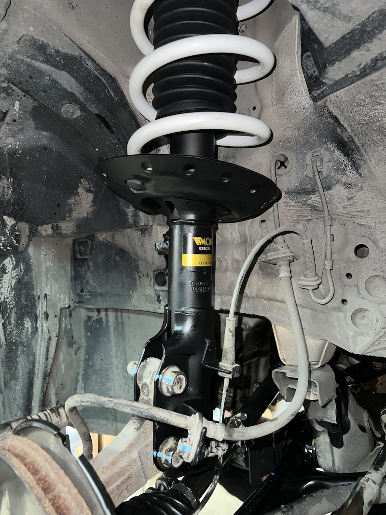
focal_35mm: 26
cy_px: 258
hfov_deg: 53.1
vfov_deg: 67.3
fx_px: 387
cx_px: 193
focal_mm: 5.7
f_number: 1.5
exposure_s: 1/17
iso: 50
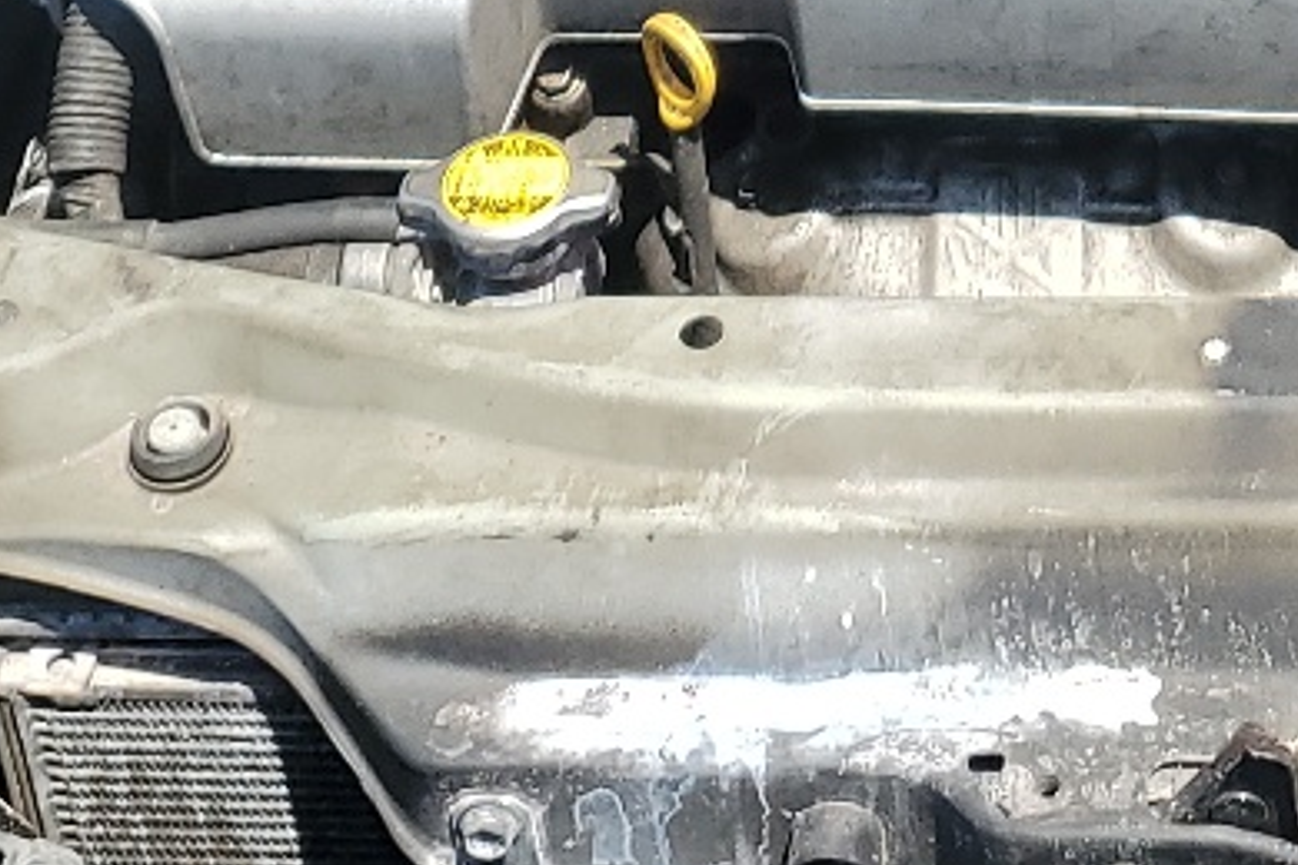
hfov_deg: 18.0
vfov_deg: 11.3
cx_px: 1305
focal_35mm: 111
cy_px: -765
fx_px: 4002
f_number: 1.5
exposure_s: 1/1429
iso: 50
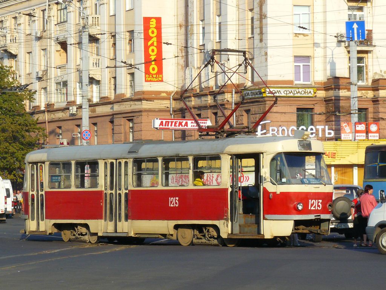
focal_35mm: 161
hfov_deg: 12.3
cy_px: 145
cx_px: 193
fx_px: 1795
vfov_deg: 9.2
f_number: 8
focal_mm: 26.8
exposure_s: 1/200
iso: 200
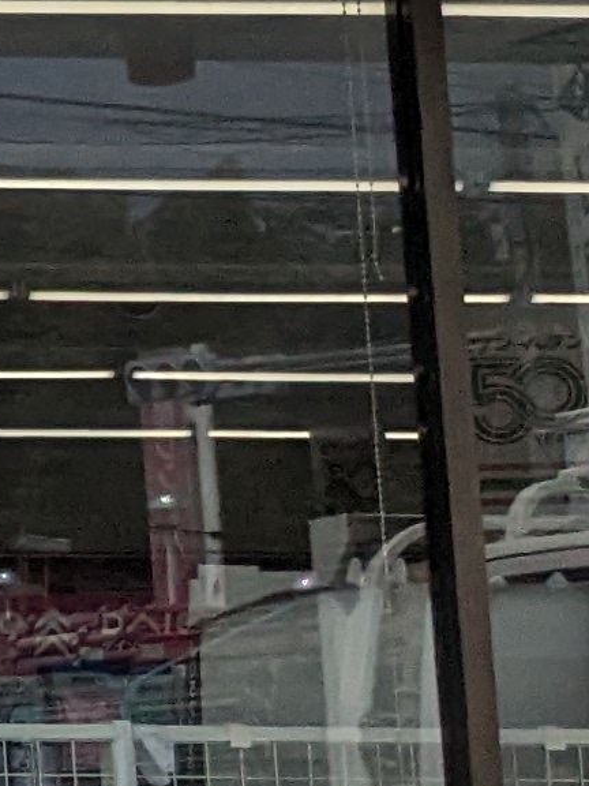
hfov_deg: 6.1
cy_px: 184
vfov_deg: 10.4
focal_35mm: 189
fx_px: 4288
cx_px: -2049
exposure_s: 1/5848
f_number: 1.73
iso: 71
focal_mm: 4.38
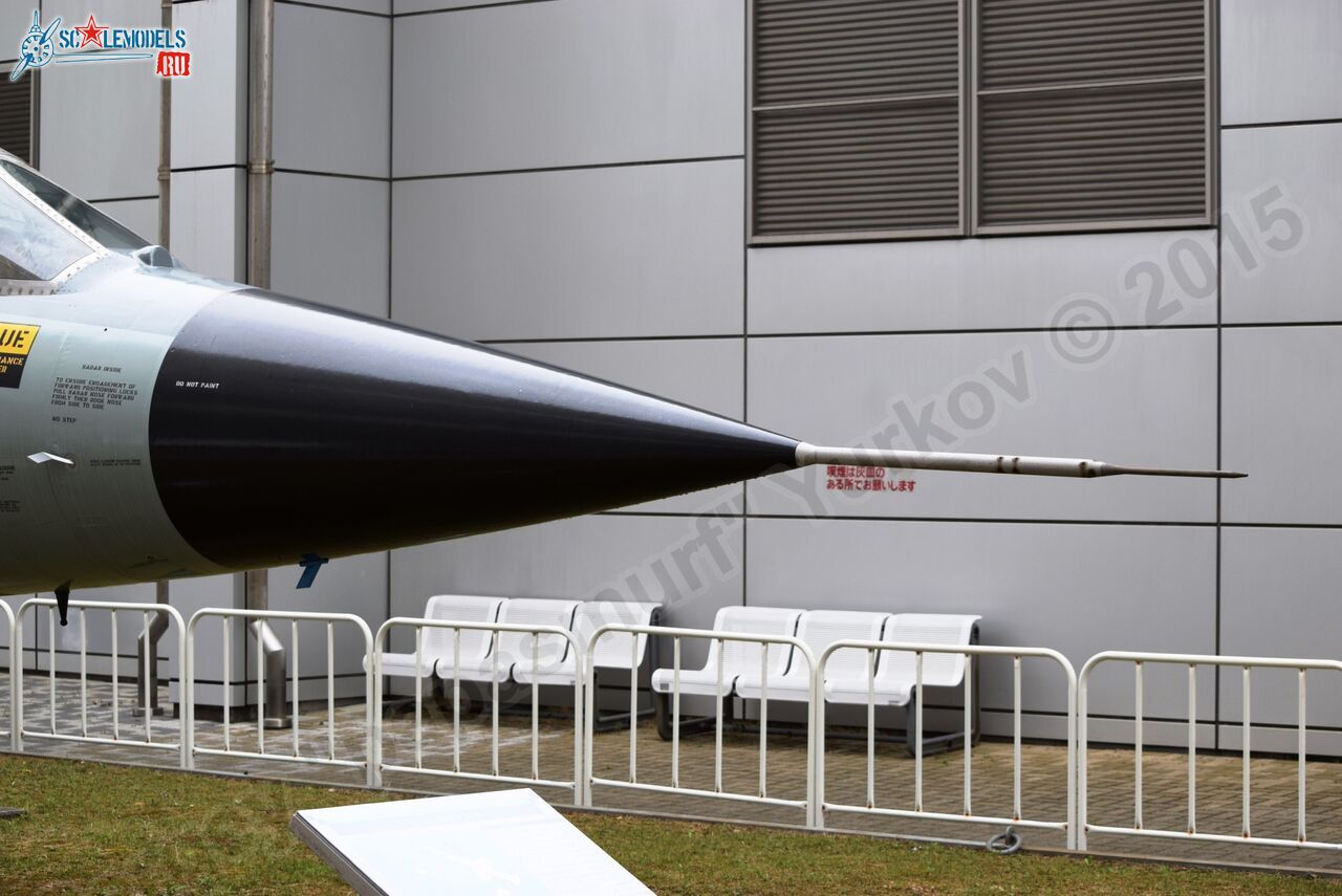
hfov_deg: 24.6
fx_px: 3077
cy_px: 448
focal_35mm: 82
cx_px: 671
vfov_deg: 16.6
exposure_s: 1/250
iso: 250
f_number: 8
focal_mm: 55
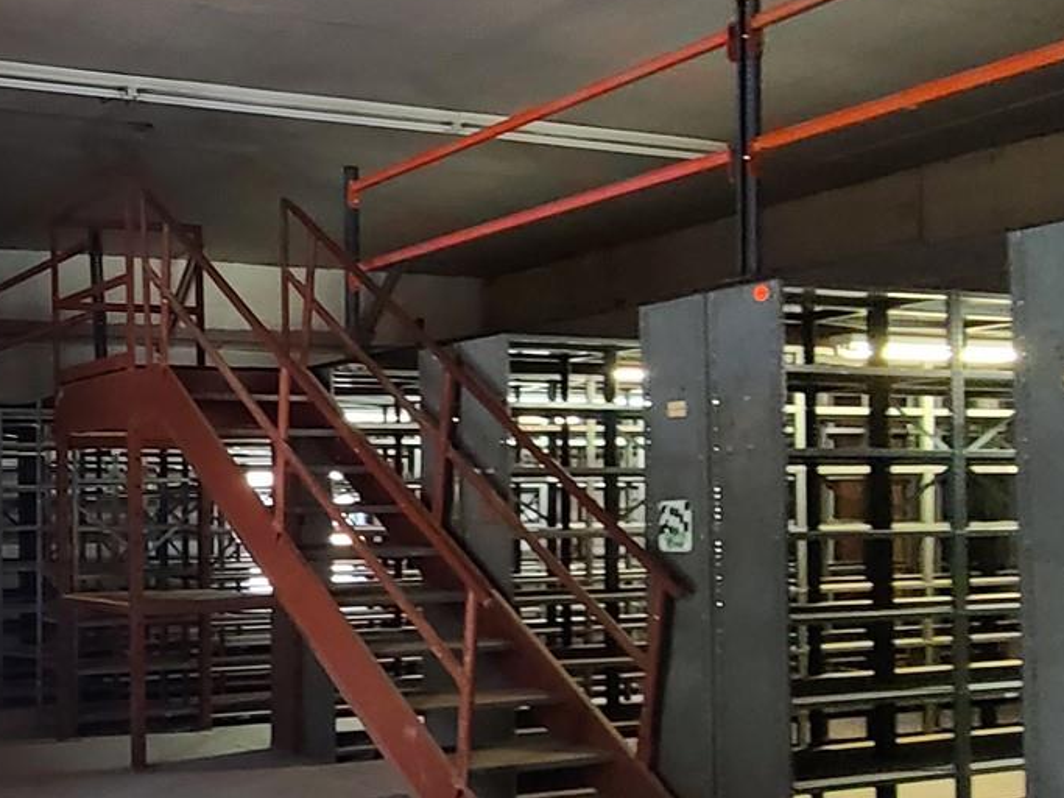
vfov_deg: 36.5
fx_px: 1199
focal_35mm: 39
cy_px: 525
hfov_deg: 41.1
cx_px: -22
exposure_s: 1/60
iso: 320
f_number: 2.2
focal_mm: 2.2
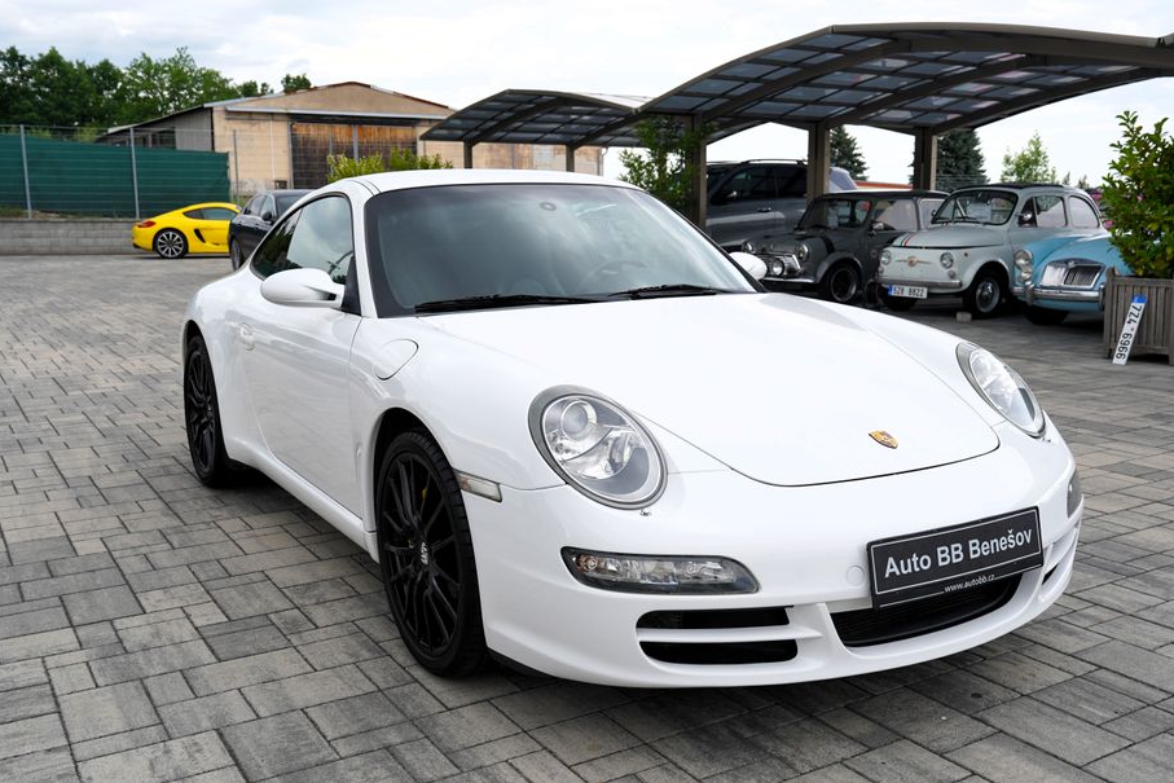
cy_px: 414
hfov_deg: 54.4
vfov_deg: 37.9
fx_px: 1141
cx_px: 619
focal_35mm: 35
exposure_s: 1/160
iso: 100
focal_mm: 31
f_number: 5.6
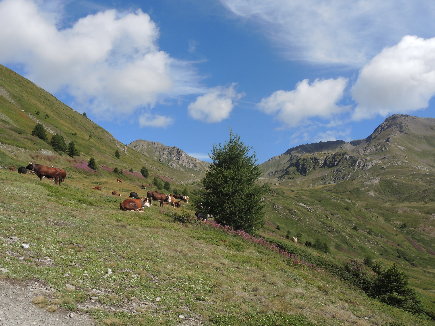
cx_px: 218
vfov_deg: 46.8
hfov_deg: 60.0
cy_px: 163
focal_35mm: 30
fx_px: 377
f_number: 8
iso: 100
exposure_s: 1/200
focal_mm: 6.5
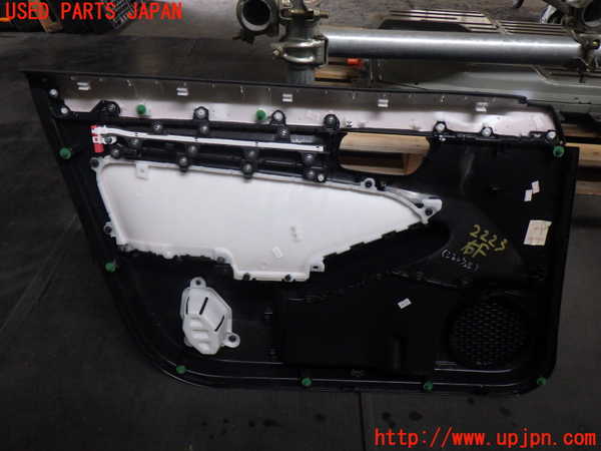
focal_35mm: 28
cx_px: 300
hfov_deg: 63.4
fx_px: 486
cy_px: 226
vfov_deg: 49.7
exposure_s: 1/45
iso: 640
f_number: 3.5
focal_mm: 5
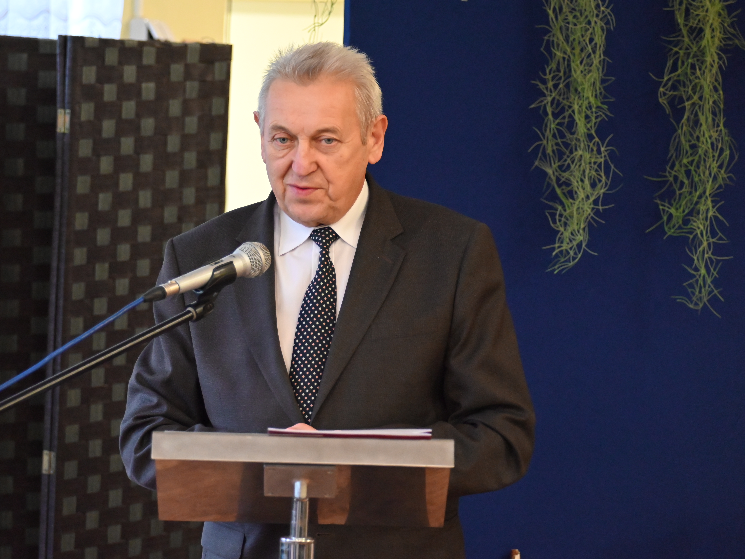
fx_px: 3271
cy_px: 241
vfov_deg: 9.8
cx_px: 245
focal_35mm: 152
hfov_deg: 13.0
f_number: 5
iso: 6400
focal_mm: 116
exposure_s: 1/60
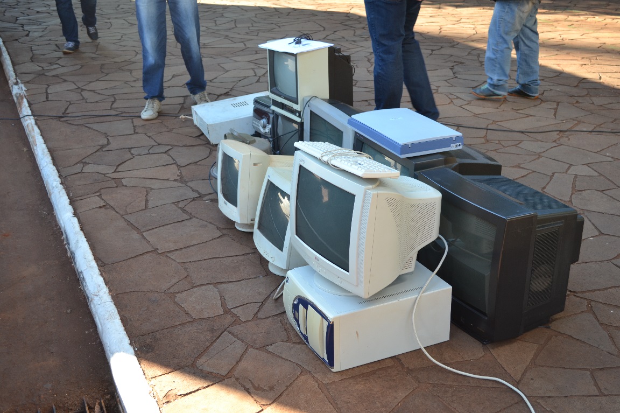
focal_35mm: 44
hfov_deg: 45.0
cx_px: 310
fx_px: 749
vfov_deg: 30.8
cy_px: 206
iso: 220
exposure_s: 1/125
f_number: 5.6
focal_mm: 29
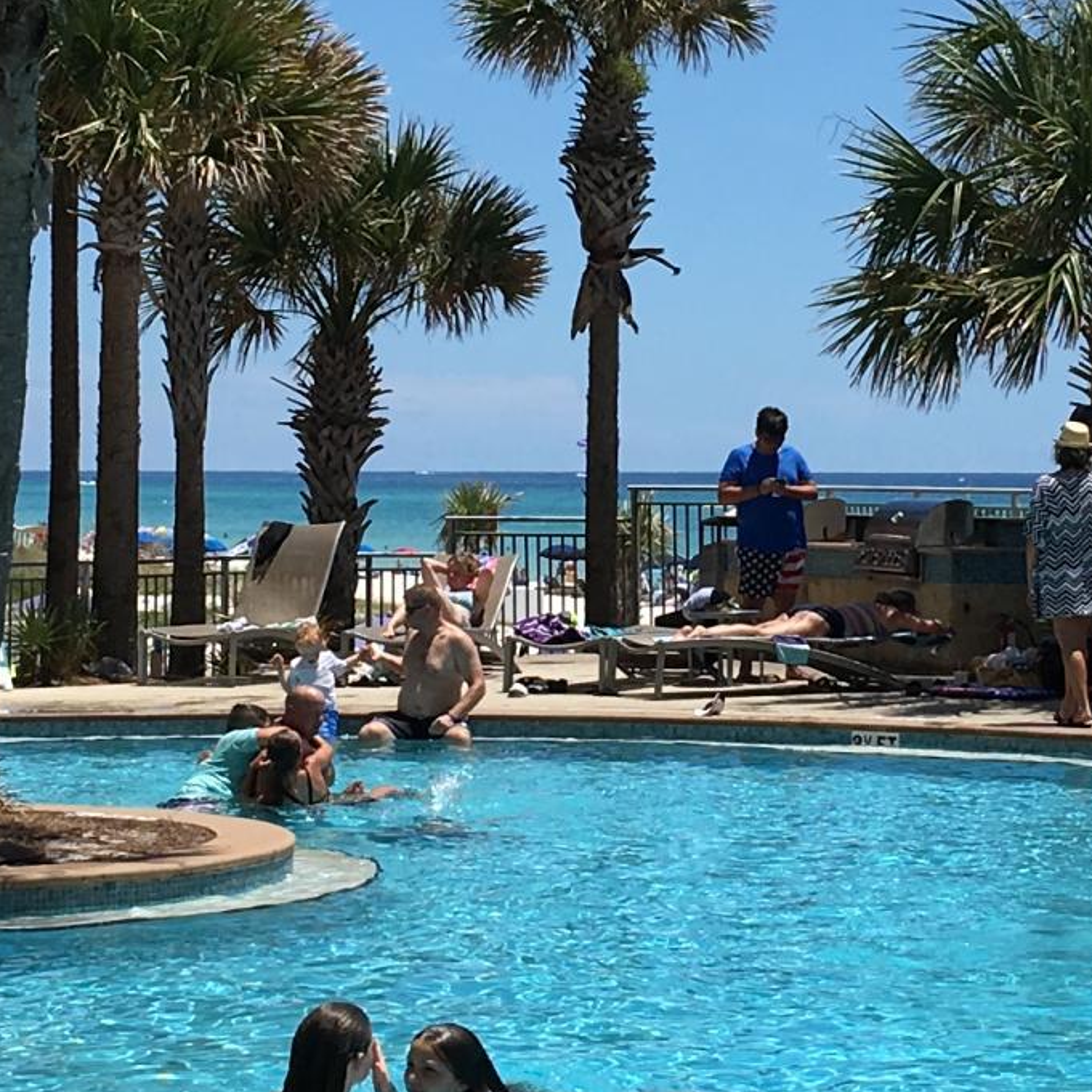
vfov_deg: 15.4
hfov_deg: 15.4
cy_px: 412
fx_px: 4033
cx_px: 725
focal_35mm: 113
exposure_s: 1/2404
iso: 25
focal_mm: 4.15
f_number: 2.2
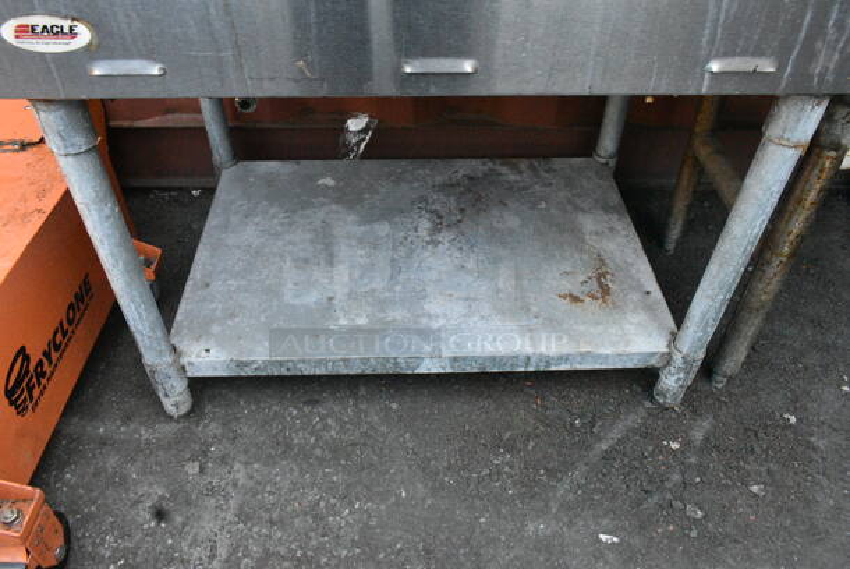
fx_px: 638
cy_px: 284
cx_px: 425
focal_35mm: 27
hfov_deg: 67.3
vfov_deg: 48.0
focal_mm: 18
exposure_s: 1/400
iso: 6400
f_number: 10
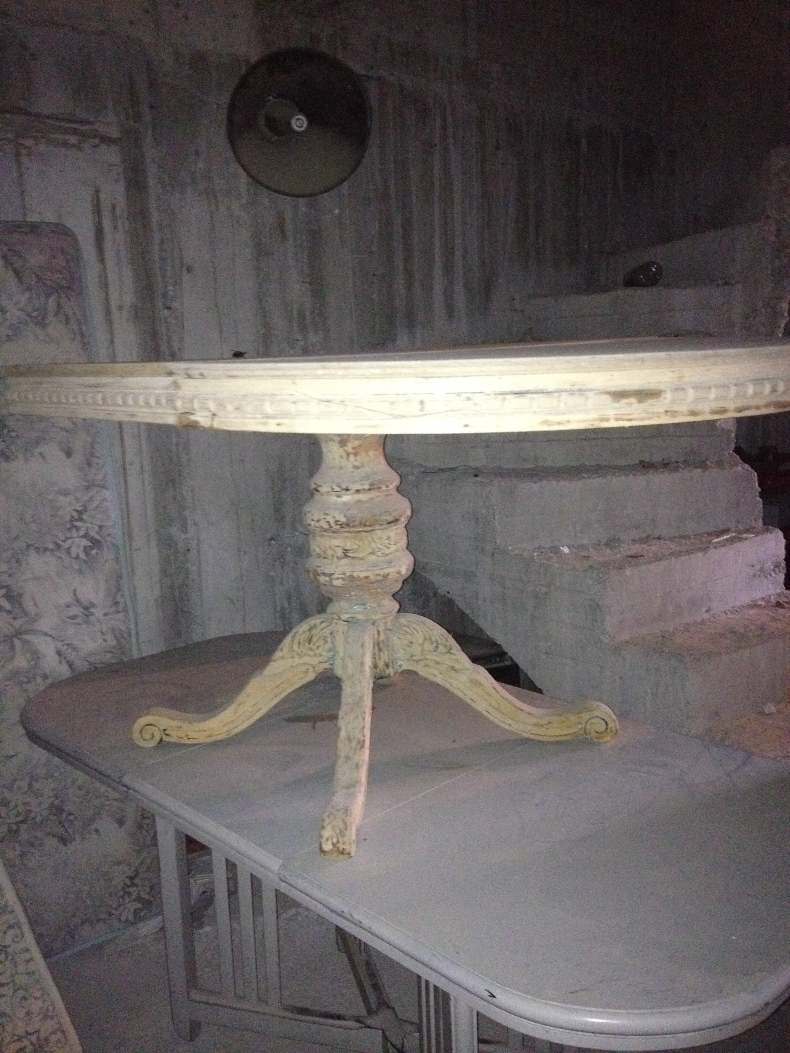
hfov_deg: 40.7
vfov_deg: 52.6
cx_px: 395
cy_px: 526
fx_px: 1065
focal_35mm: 35
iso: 640
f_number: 2.4
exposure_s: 1/16
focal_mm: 4.28
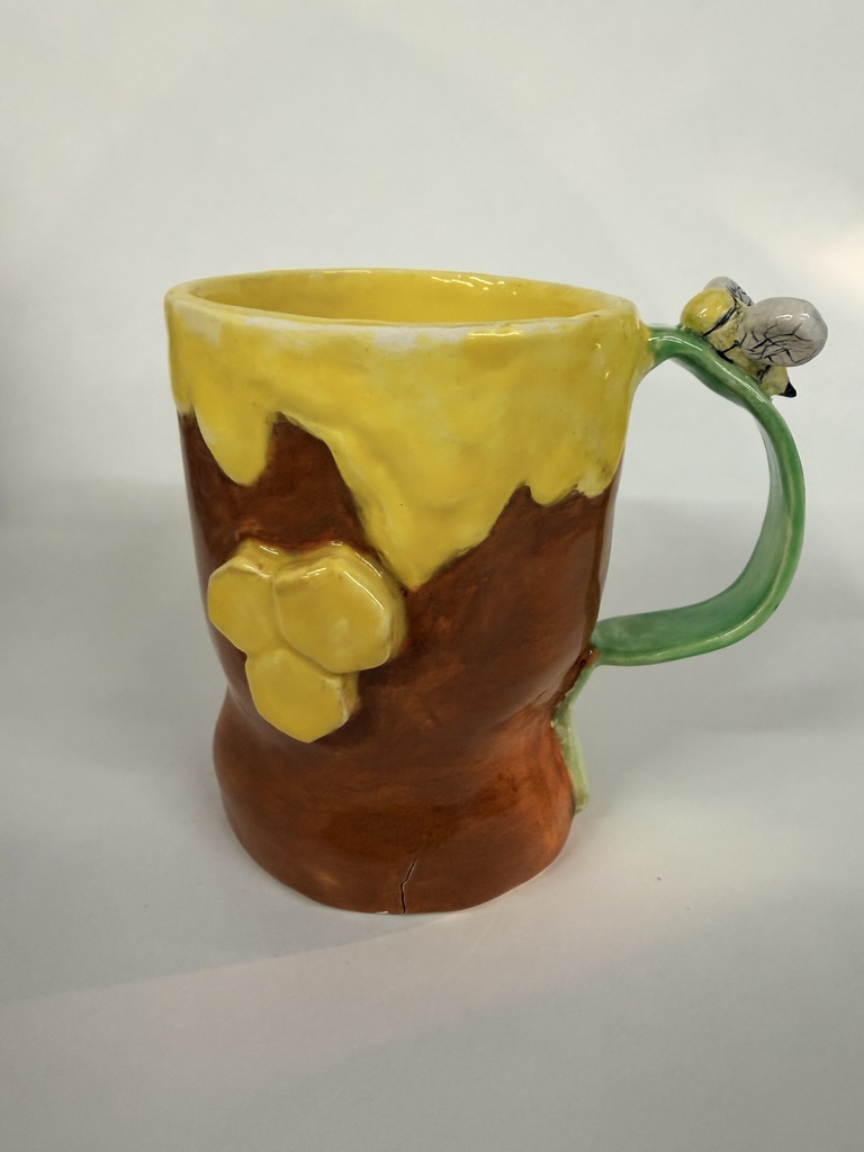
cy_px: 576
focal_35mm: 24
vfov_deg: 71.6
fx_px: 799
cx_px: 432
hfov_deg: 56.8
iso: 200
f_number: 2.2
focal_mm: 2.22
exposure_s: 1/60
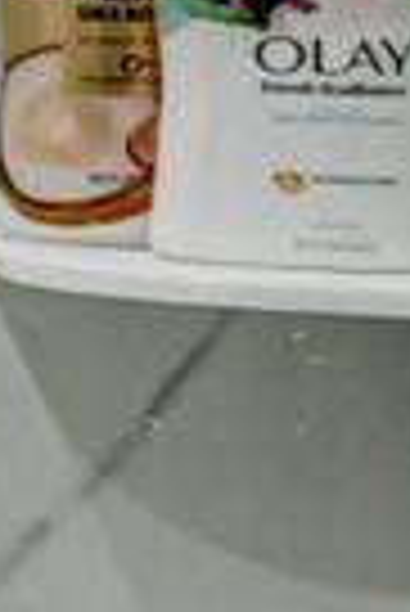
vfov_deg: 11.9
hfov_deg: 4.1
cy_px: -135
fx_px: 2880
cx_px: -2658
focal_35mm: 169
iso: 1250
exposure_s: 1/80
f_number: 8
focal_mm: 16
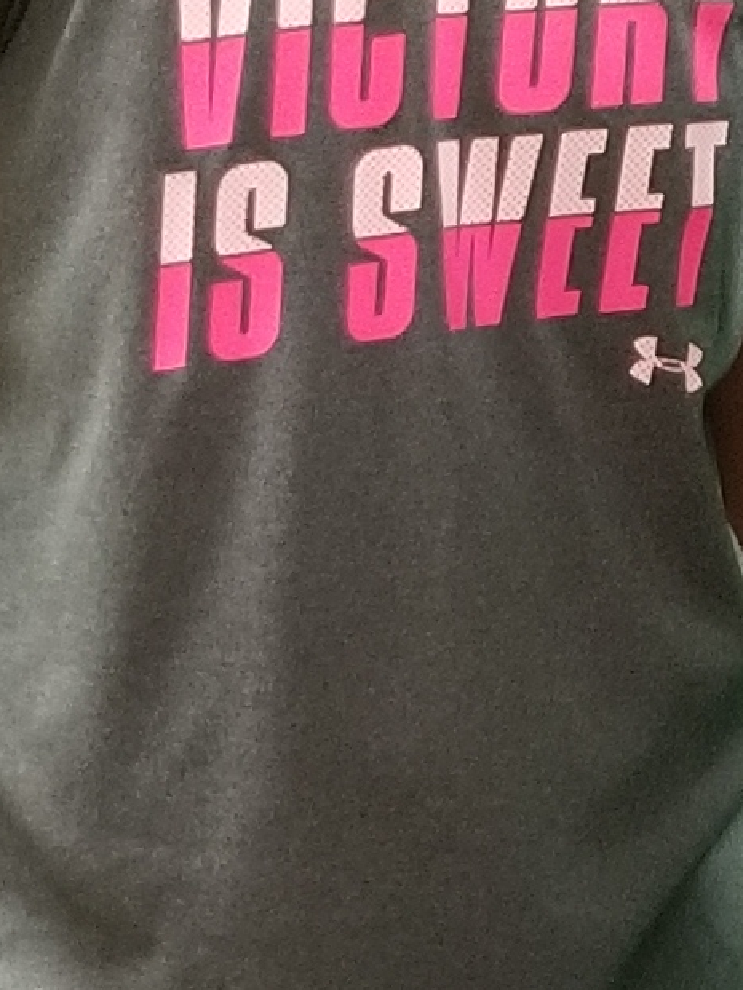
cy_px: 704
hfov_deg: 8.7
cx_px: 919
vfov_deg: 11.7
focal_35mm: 169
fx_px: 4837
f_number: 1.7
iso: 200
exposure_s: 1/30
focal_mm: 4.25
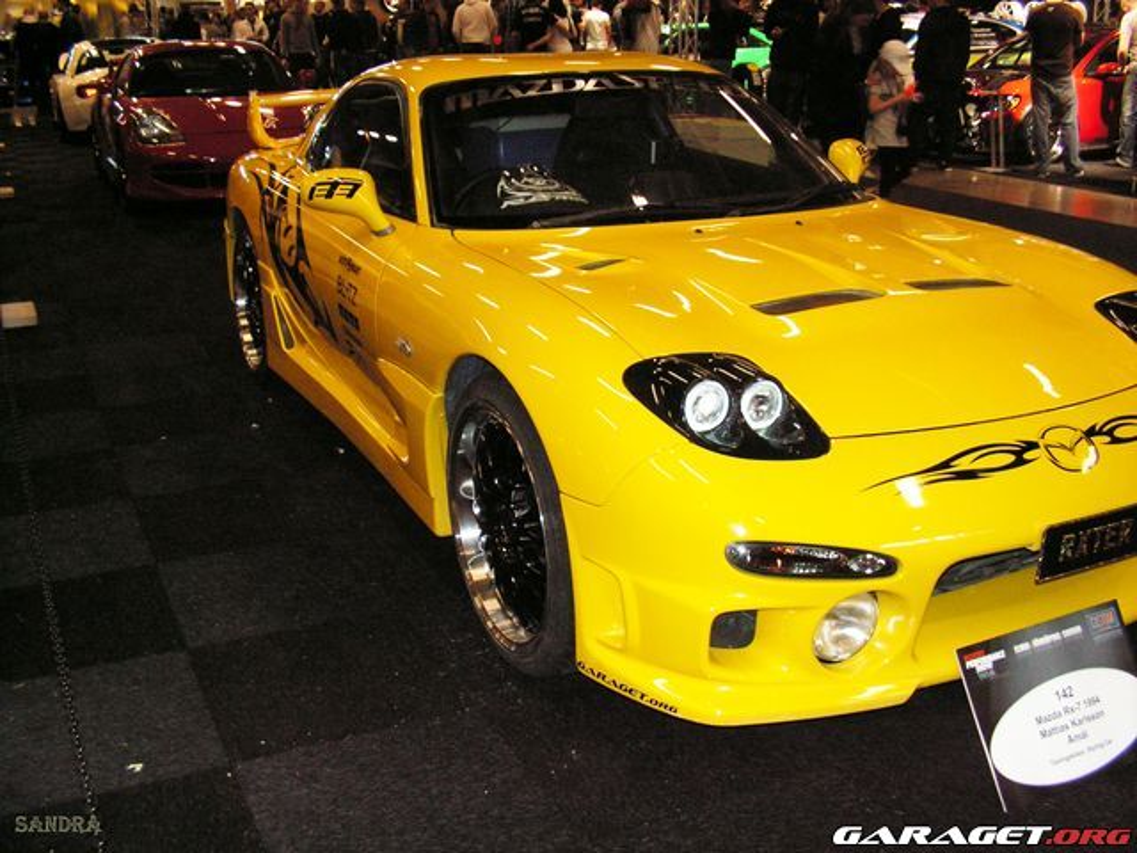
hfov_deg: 51.4
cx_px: 568
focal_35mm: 36
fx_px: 1182
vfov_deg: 39.7
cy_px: 426
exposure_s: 1/40
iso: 160
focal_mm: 6
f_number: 3.2
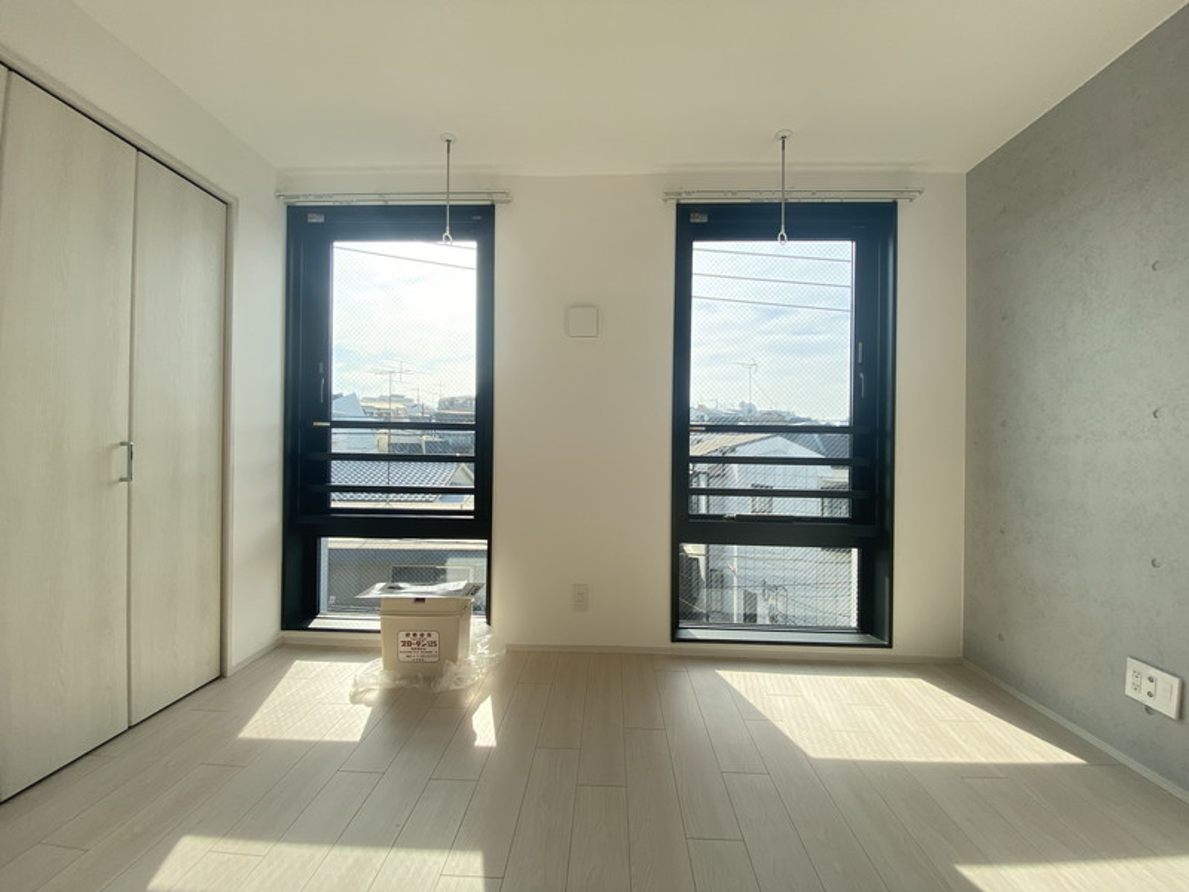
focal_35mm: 13
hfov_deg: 106.2
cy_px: 446
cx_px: 594
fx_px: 447
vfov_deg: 89.9
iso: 20
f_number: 2.4
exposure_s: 1/403
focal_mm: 1.54
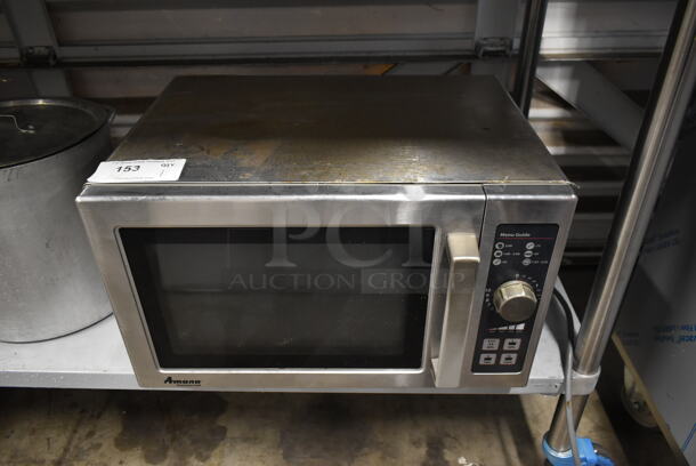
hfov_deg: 67.3
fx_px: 522
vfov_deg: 48.0
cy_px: 233
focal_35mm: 27
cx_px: 348
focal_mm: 18
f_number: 3.5
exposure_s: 1/30
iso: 1600
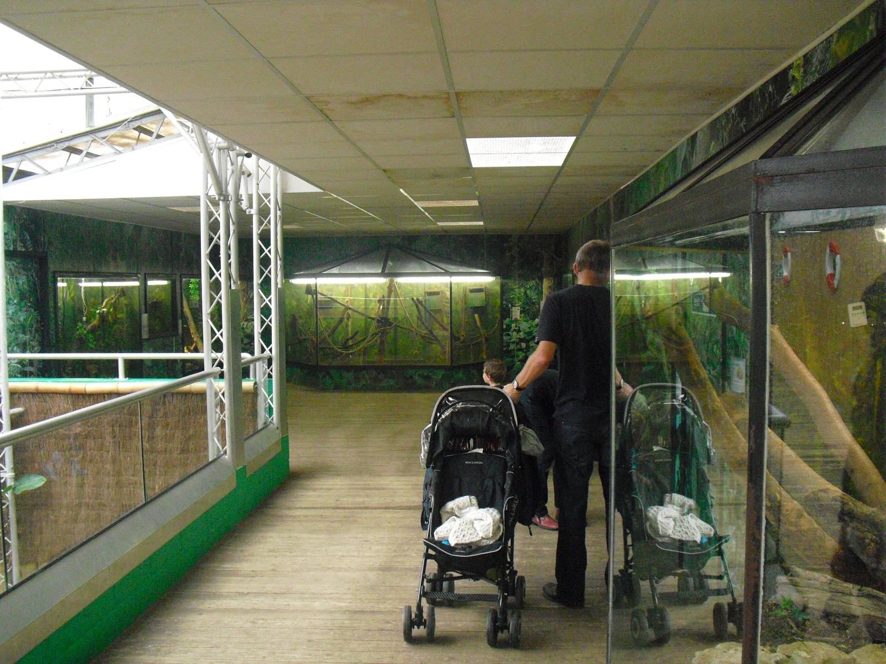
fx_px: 921
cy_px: 332
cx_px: 443
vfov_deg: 39.7
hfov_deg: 51.4
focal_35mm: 36
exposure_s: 1/100
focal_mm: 6.3
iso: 800
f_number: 3.1
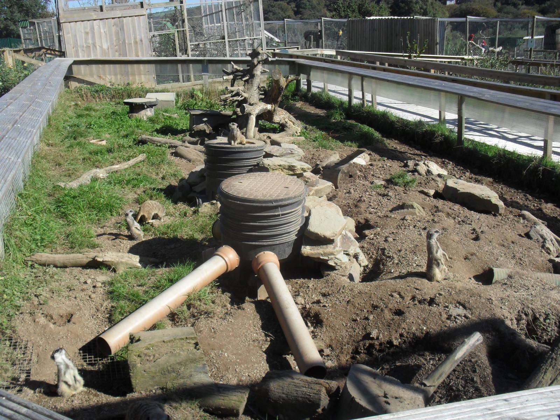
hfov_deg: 52.6
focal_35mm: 35
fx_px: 566
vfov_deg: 40.7
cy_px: 210
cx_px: 280
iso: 100
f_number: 8.4
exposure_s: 1/180
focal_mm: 6.3
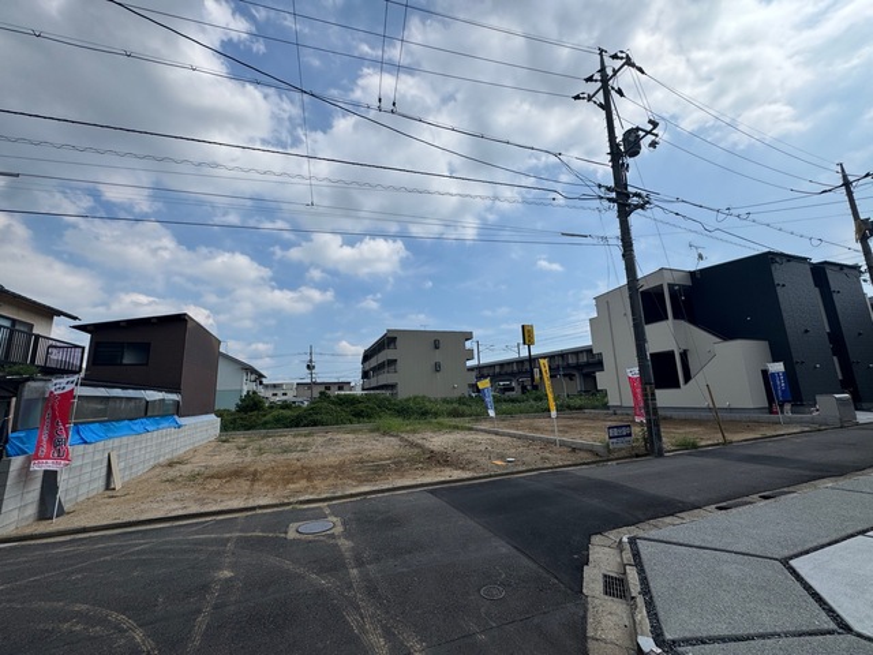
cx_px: 436
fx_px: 353
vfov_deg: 85.7
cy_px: 328
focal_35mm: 14
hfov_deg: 102.1
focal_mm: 2.22
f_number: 2.2
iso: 50
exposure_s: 1/3906
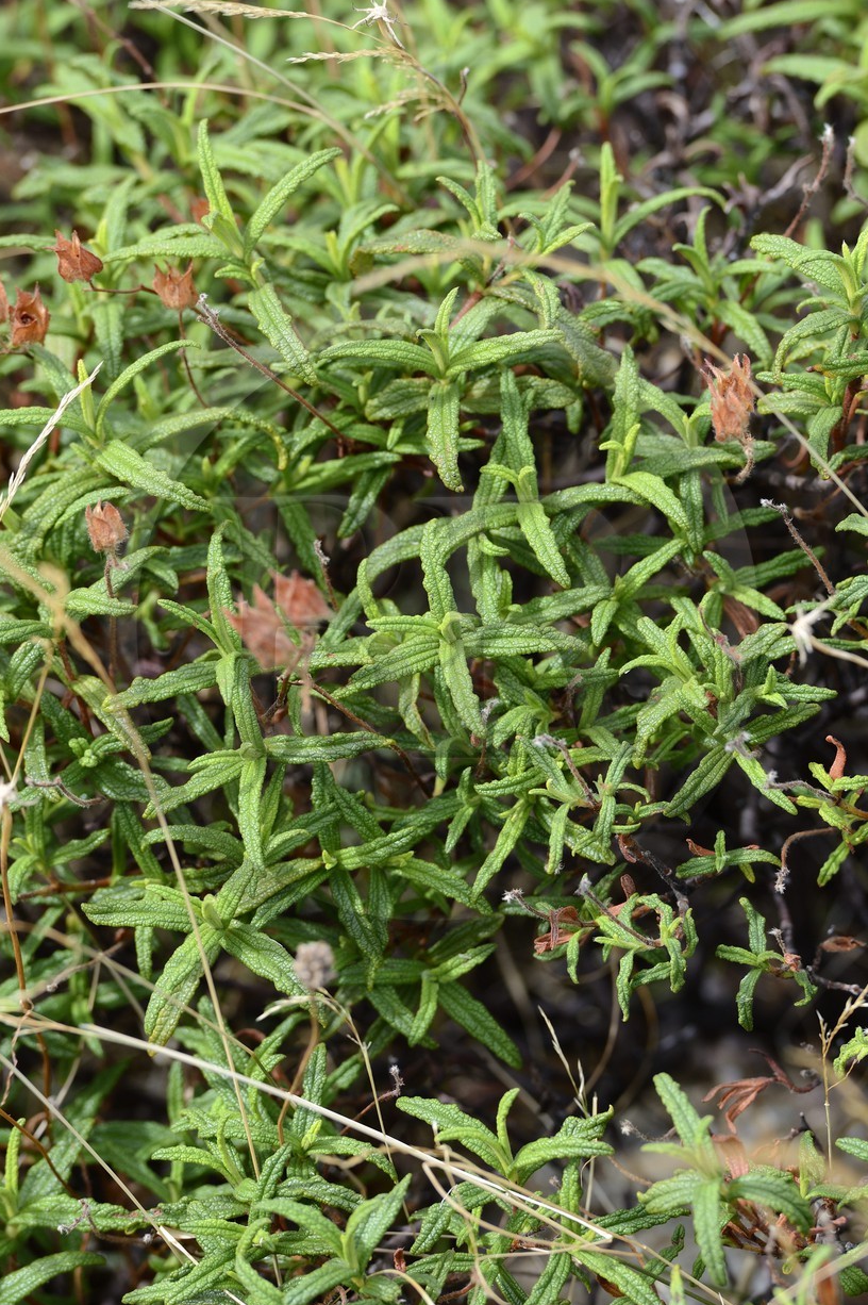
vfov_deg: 7.9
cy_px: 628
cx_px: 430
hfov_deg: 5.3
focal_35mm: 261
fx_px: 9449
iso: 200
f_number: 6.3
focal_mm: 200
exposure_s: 1/200
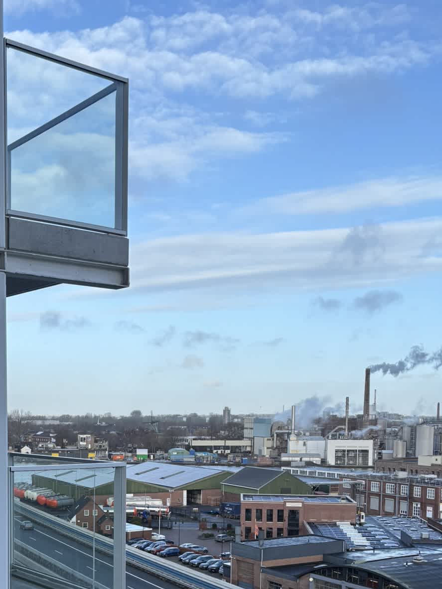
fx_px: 766
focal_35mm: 45
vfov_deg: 40.2
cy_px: 478
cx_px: 100
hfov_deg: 31.5
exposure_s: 1/1522
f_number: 1.6
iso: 50
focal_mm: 6
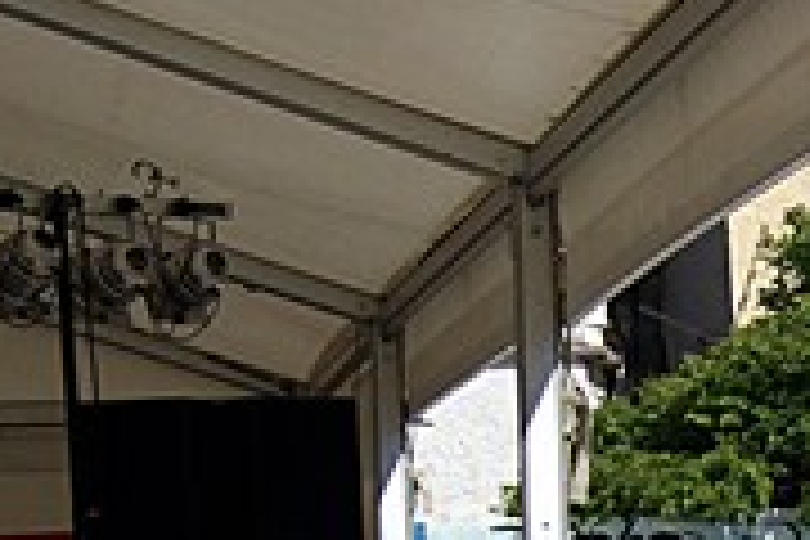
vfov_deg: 7.0
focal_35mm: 187
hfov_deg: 10.6
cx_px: 1251
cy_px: 1184
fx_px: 4207
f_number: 5.6
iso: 100
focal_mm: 28
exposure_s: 1/1250
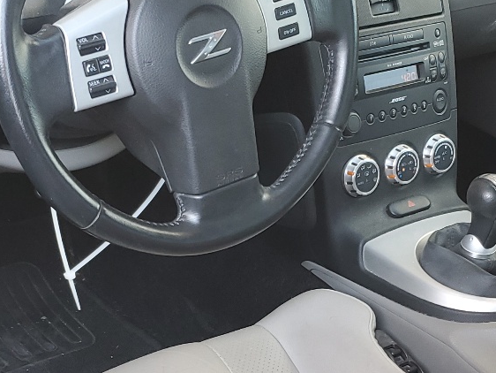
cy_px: 339
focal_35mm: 74
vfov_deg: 19.5
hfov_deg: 26.3
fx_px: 1061
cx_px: 294
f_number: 1.5
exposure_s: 1/60.2
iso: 57
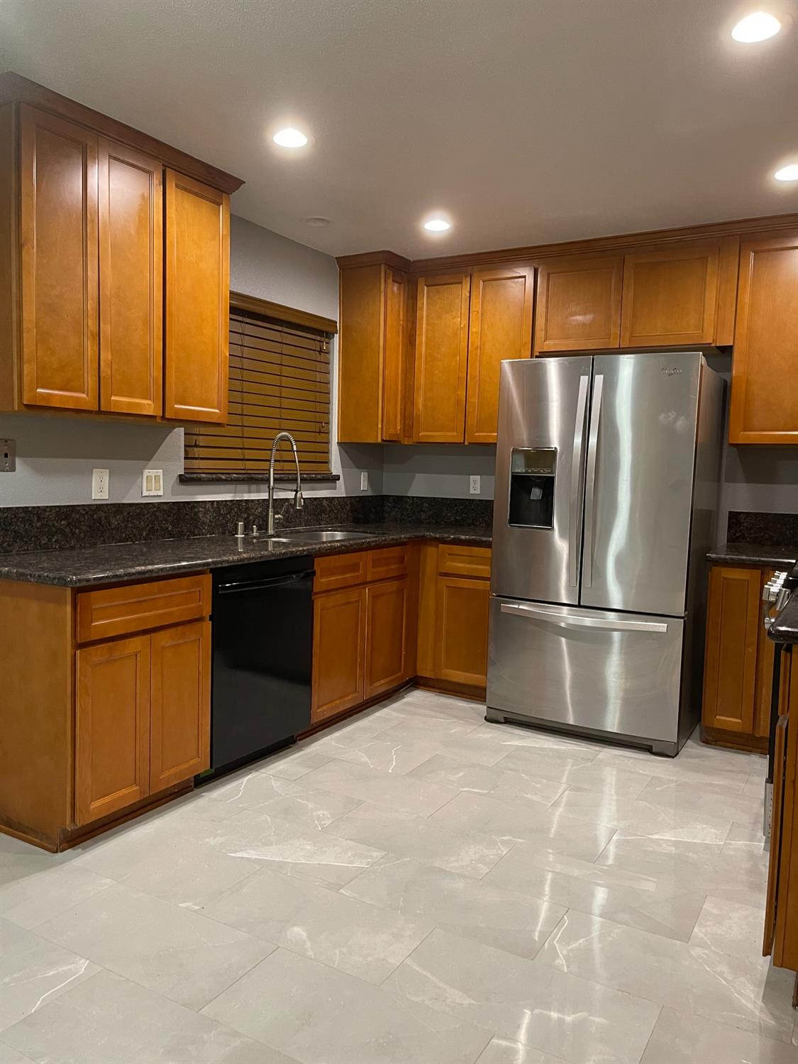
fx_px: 799
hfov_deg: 53.1
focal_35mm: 26
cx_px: 399
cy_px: 532
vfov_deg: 67.3
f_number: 1.6
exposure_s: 1/60
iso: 320
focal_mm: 5.1
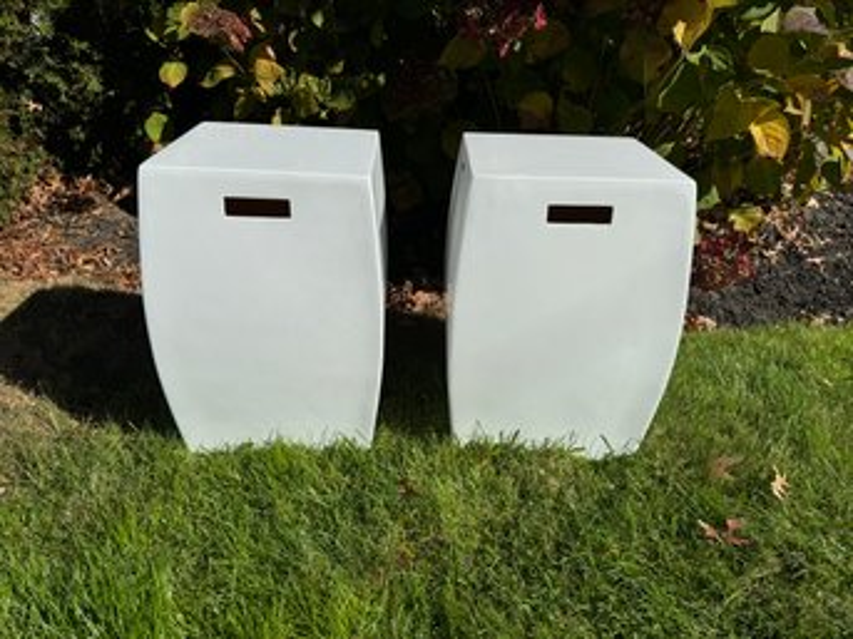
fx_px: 591
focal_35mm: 24
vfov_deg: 56.8
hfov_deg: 71.6
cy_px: 320
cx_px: 426
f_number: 1.78
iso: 80
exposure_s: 1/10417
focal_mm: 6.76
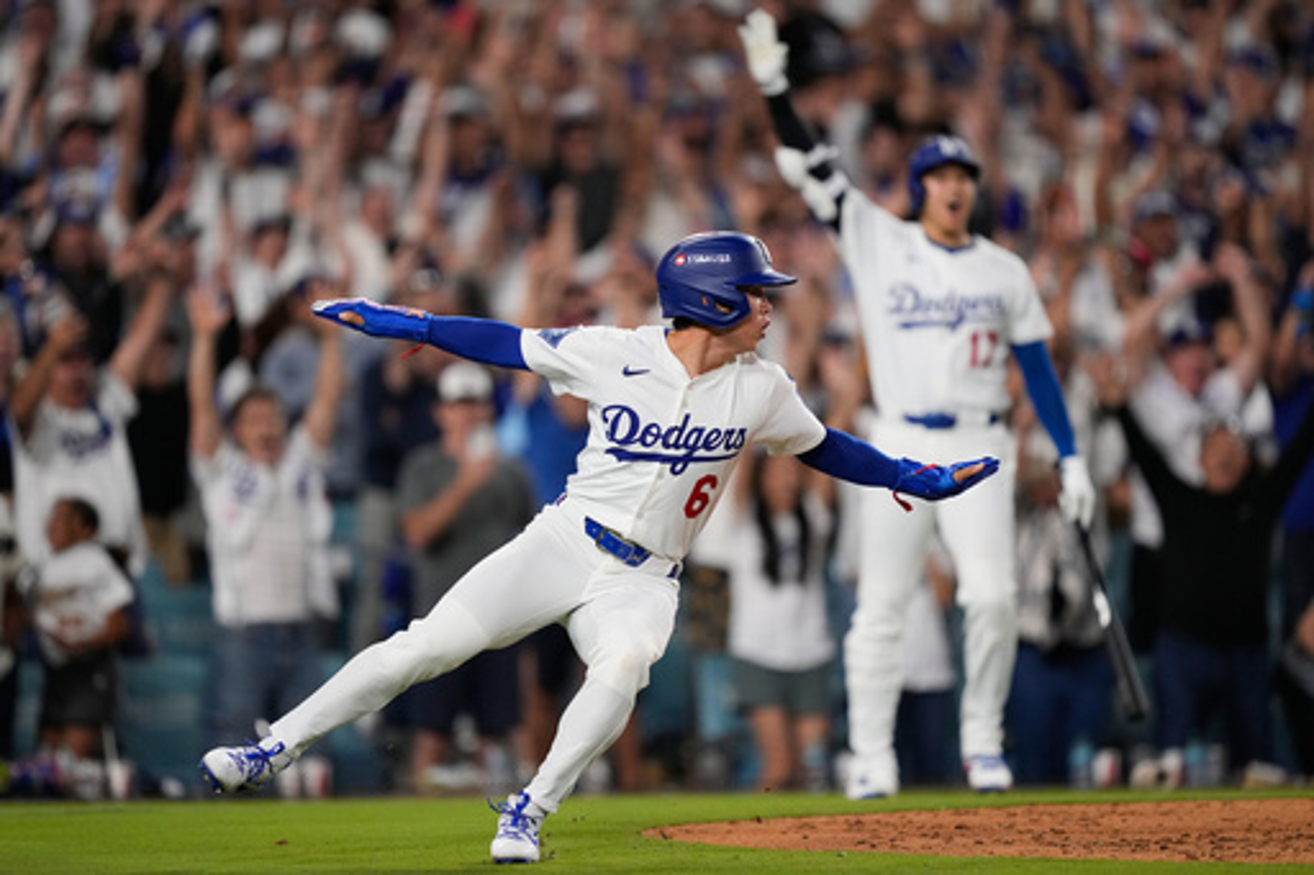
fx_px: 14594
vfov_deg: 3.4
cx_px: 657
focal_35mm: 400
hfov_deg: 5.2
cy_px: 438
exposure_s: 1/2500
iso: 2000
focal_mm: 400
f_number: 2.8
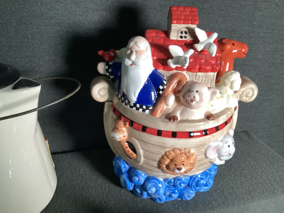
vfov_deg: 45.4
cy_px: 106
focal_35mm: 31
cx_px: 142
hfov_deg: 58.3
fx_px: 254
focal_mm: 3.3
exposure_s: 1/60
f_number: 2.4
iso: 125
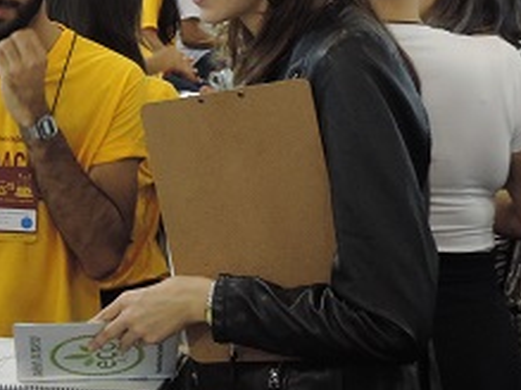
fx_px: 1489
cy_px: 111
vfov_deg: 14.9
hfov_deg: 18.8
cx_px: -105
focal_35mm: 99
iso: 400
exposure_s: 1/30
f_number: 3.3
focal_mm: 6.2
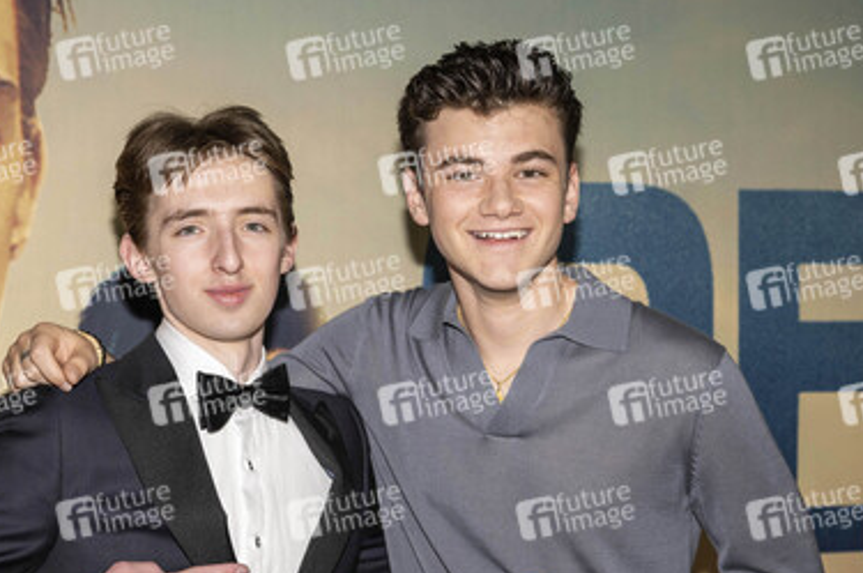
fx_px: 1556
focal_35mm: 65
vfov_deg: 20.8
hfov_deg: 31.0
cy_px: 341
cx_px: 376
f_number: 4.5
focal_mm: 54
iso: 800
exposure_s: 1/200
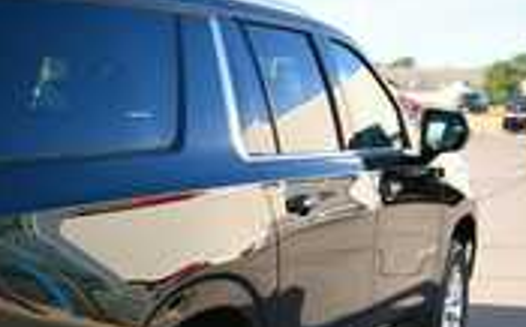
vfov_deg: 18.3
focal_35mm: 70
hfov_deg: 27.2
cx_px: -36
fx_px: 1002
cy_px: 290
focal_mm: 20
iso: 200
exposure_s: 1/250
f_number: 7.1
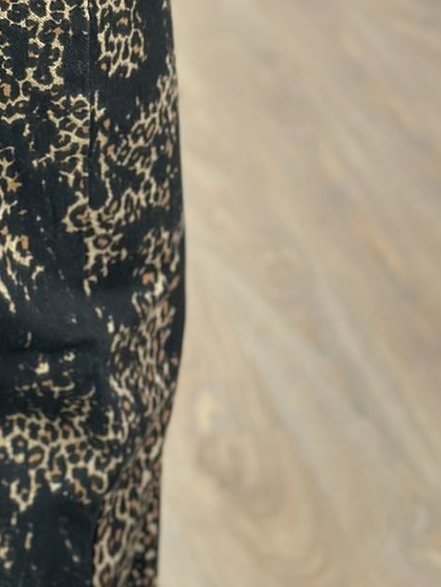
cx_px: -118
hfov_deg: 11.6
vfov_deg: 15.4
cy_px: -32
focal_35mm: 125
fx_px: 2122
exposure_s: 1/101
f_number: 1.78
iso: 80
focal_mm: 6.86
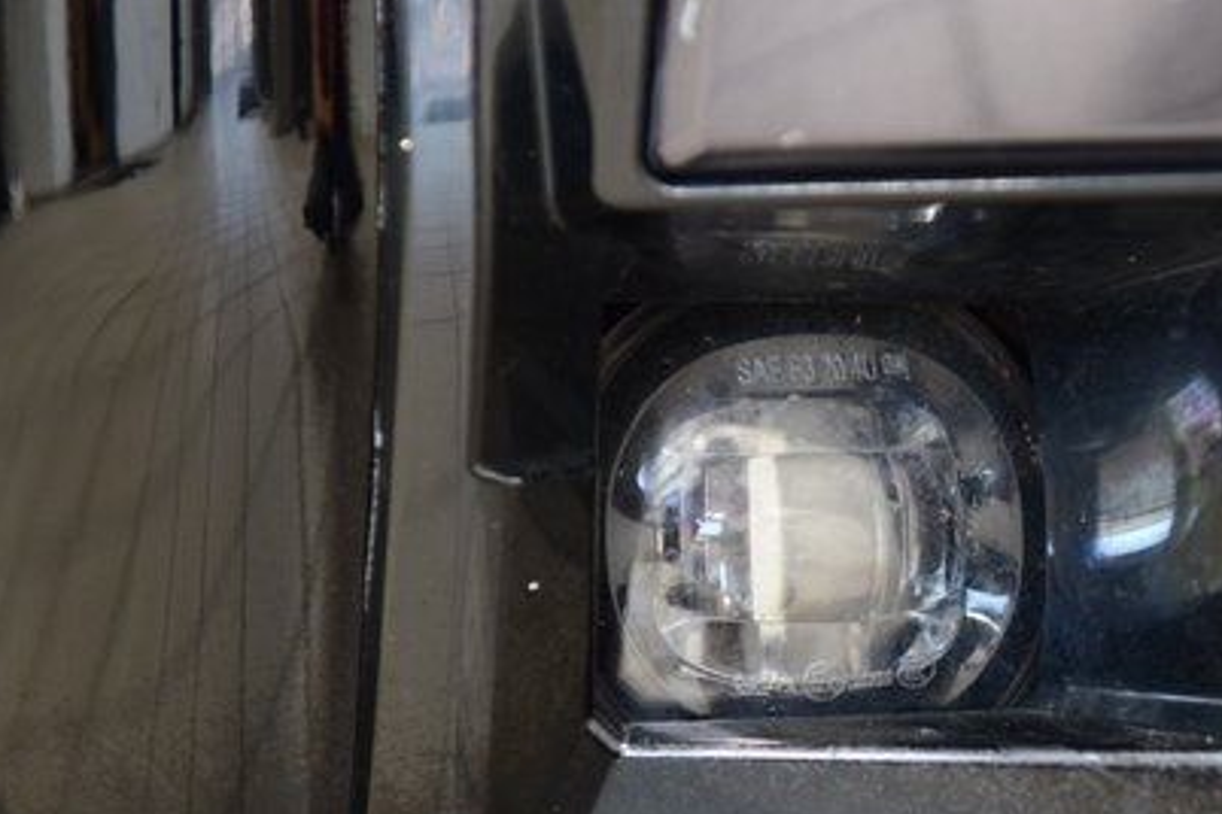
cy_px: 573
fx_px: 5668
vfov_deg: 8.2
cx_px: 860
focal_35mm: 167
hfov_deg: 12.3
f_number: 3.5
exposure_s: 1/30
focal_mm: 70
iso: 1600
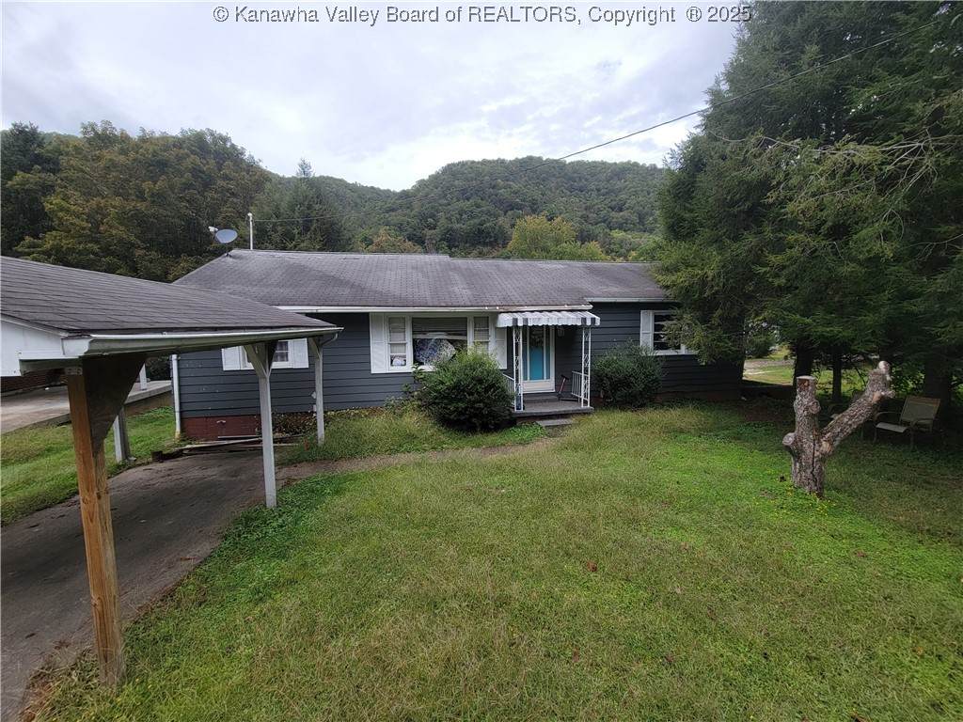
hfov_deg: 106.2
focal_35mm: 13
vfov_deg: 89.9
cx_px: 482
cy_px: 361
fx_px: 362
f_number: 2.2
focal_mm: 2.2
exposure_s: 1/836
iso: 50
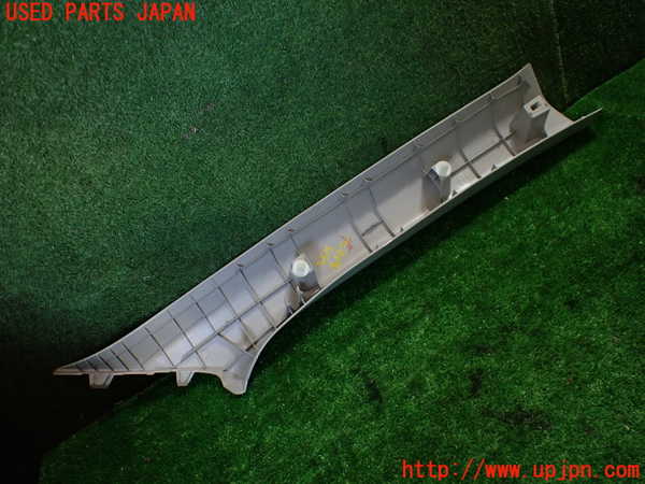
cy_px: 242
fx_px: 559
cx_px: 322
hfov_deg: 60.0
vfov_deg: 46.8
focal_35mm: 30
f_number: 2.3
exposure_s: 1/125
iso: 320
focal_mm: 5.4
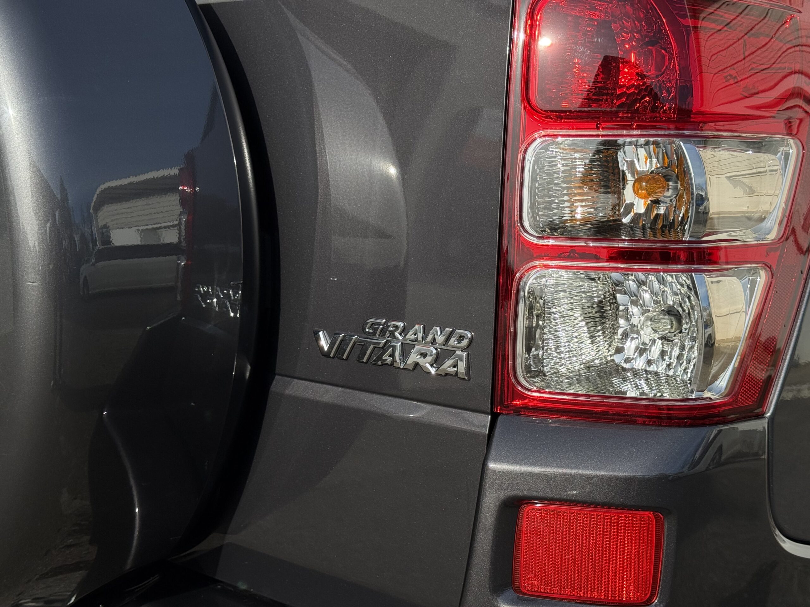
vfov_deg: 30.3
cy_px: 304
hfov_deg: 39.7
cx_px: 405
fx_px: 1123
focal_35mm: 48
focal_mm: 6.76
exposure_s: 1/3378
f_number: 1.78
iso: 64
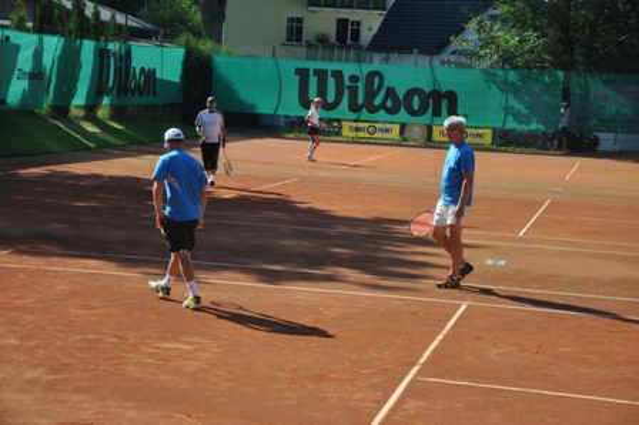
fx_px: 1543
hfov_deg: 23.4
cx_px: 320
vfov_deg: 15.7
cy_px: 212
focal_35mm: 87
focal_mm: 58
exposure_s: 1/1250
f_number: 5.3
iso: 400
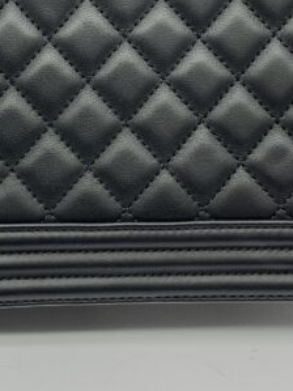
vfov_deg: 20.9
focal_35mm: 89
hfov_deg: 16.6
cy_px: -47
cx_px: 112
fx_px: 1005
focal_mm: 4.25
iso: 64
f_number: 1.8
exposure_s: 1/100
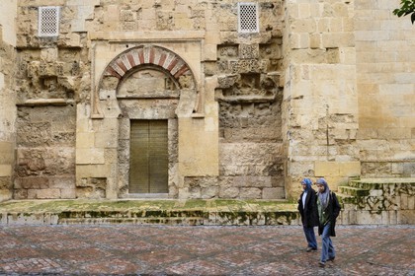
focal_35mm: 31
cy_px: 138
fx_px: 357
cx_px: 208
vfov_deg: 42.3
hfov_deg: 60.3
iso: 400
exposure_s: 1/125
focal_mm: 31
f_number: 11
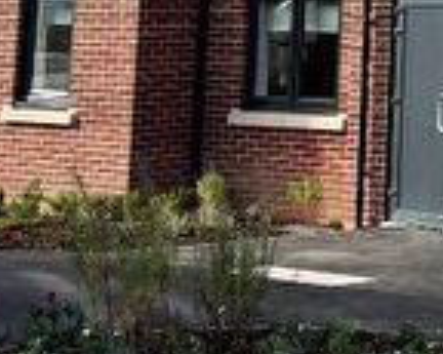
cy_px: -279
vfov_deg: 11.9
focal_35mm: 119
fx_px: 1559
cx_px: 612
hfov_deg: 15.2
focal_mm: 5.1
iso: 32
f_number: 1.6
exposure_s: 1/1795
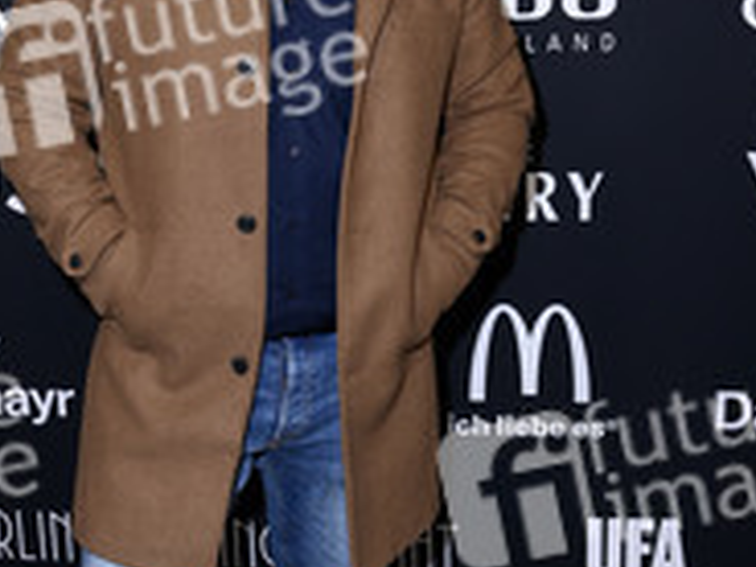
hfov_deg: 28.8
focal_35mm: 67
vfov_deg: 21.9
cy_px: 267
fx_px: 1463
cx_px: 275
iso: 500
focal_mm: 32
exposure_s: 1/250
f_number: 5.6
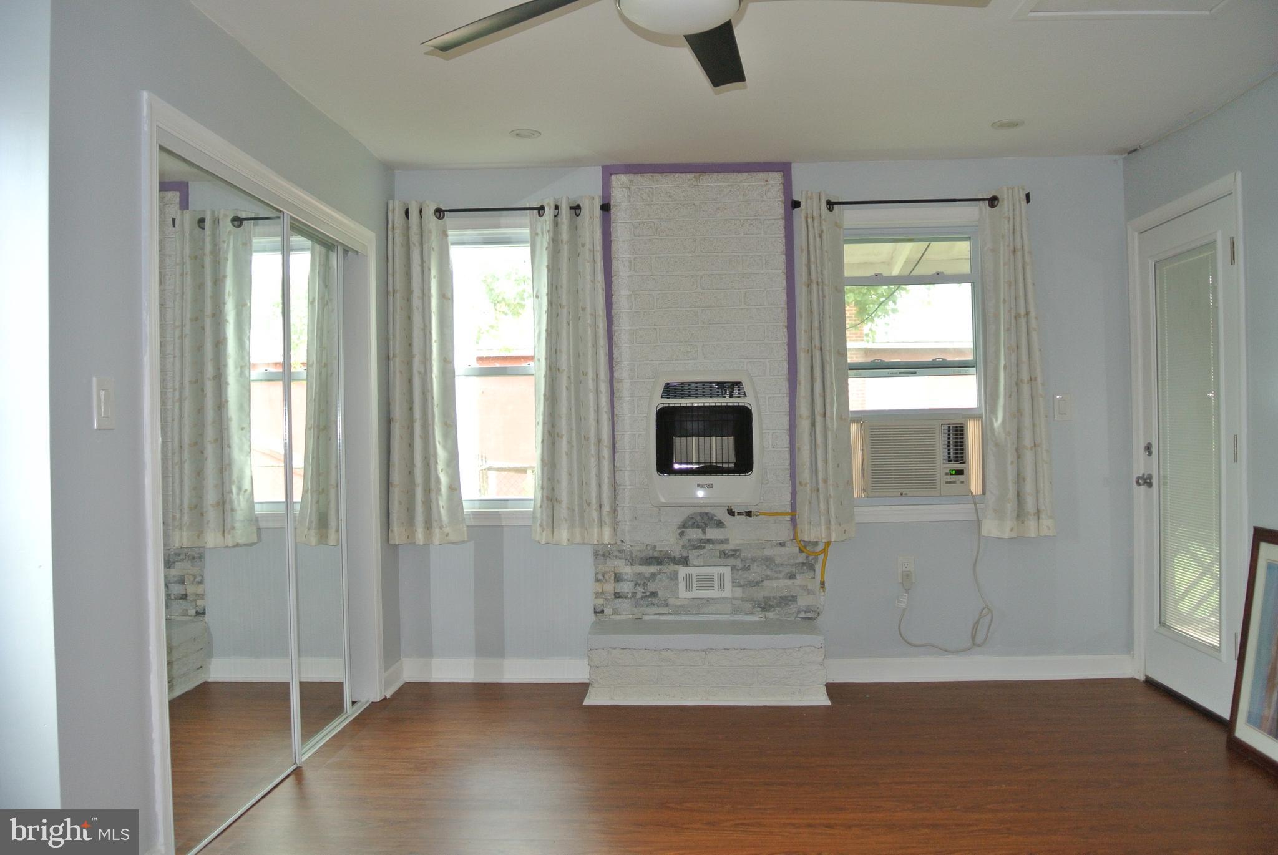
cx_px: 639
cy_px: 428
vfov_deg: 48.0
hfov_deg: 67.3
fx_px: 959
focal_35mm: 27
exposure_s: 1/60
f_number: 3.5
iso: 360
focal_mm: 10
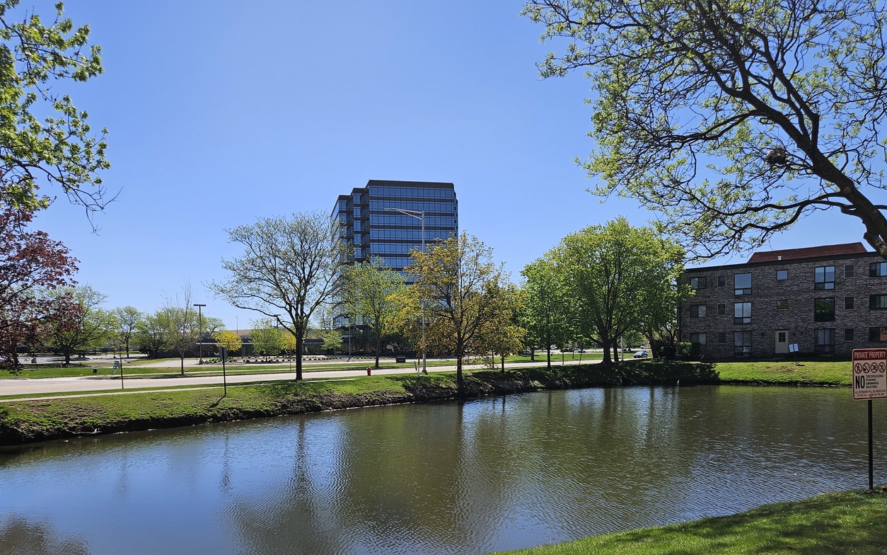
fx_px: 677
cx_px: 424
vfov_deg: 44.0
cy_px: 363
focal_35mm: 28
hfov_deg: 66.4
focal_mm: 5.4
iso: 25
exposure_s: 1/2593
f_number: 1.8
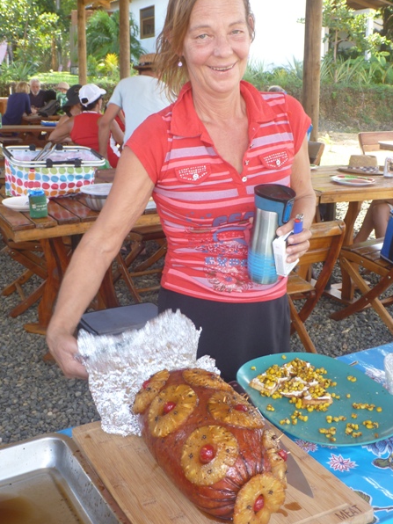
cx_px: 204
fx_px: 666
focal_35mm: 44
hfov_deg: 32.9
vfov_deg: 42.9
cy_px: 251
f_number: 4.2
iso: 100
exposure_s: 1/60
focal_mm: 7.4
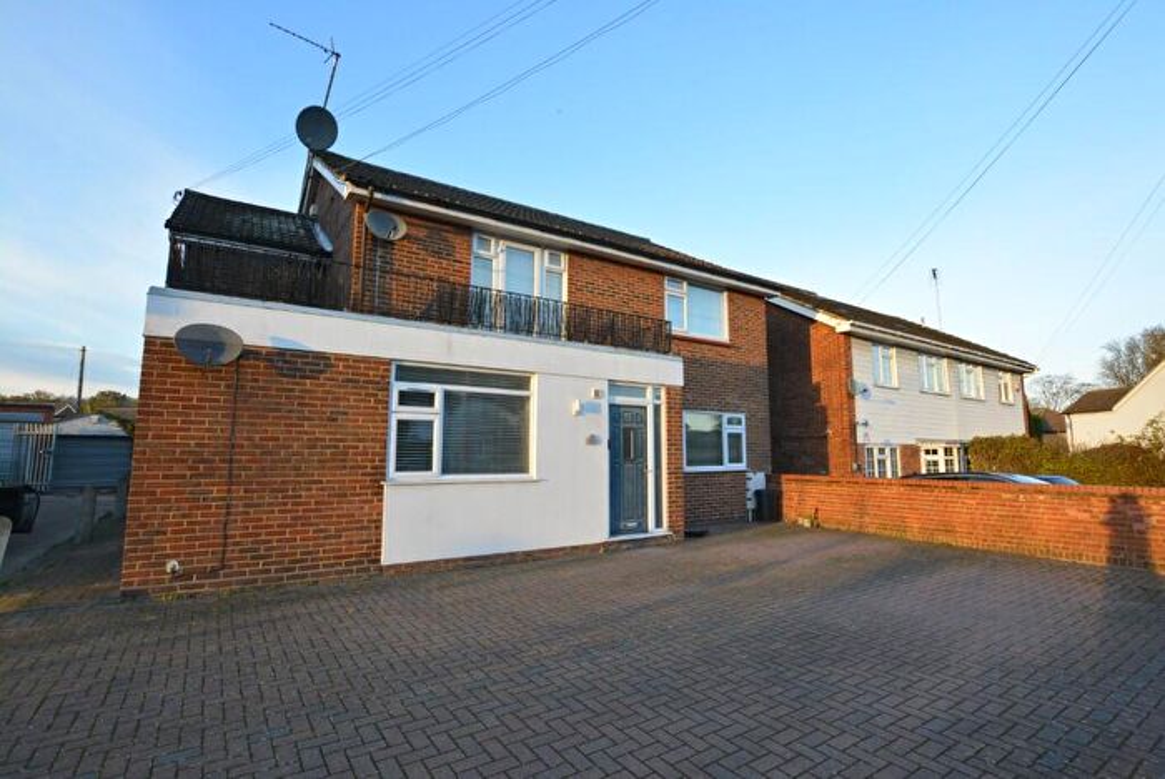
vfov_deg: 72.2
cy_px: 390
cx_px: 582
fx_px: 534
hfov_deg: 94.9
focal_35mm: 16
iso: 250
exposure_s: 1/60
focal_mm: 11
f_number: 8
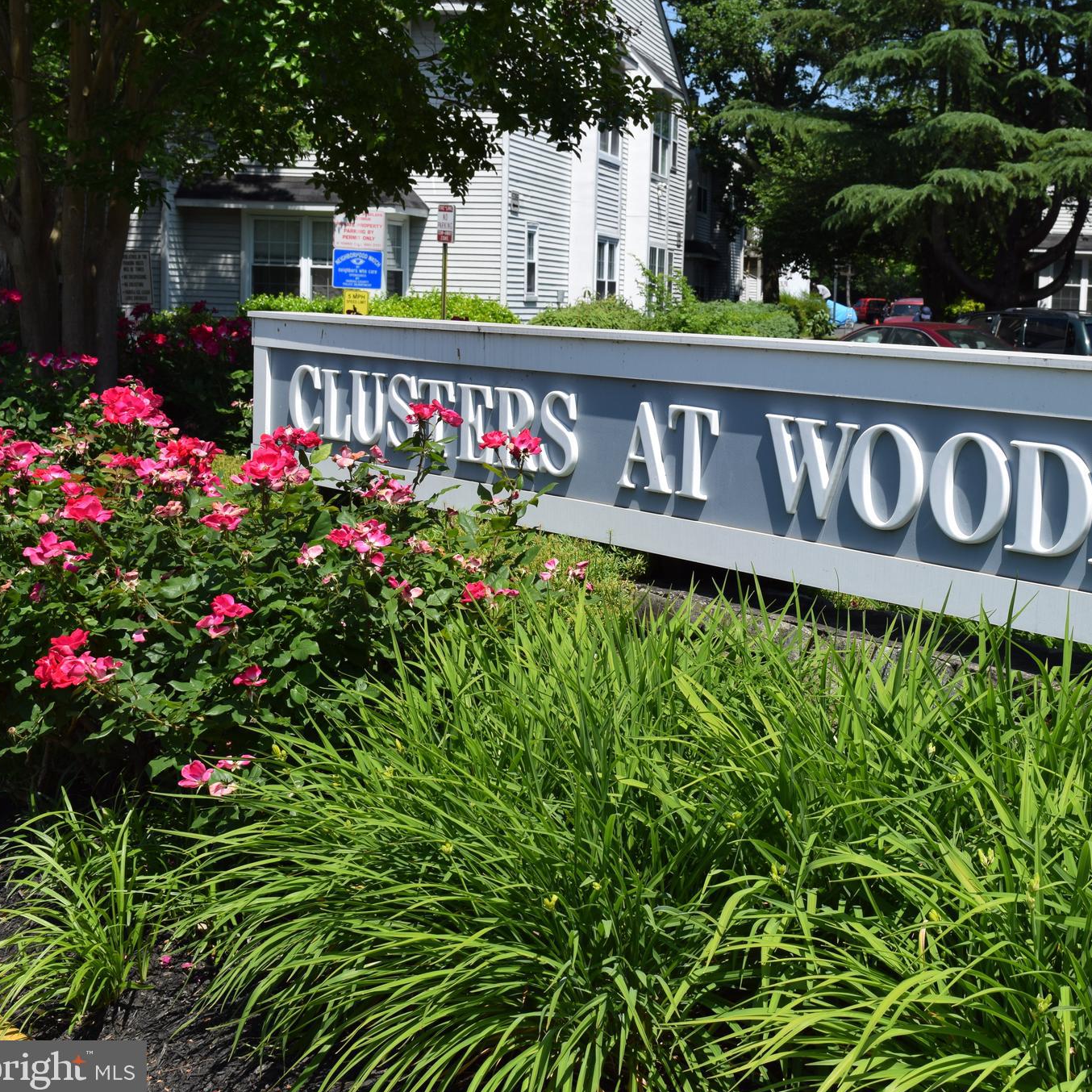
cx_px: 794
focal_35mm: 54
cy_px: 549
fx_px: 1927
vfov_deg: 31.6
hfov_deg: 31.2
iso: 200
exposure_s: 1/400
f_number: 10
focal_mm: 28
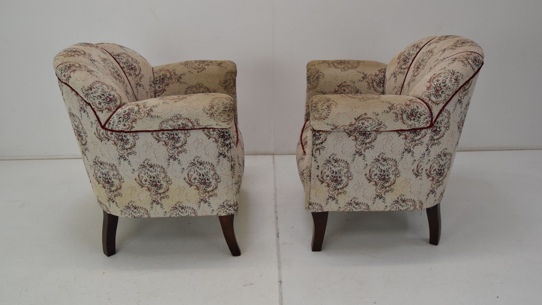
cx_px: 269
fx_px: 503
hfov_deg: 56.6
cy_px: 134
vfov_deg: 33.7
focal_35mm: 35
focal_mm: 22
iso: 1600
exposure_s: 1/250
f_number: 8
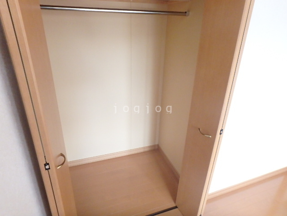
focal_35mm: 21
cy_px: 108
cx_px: 144
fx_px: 174
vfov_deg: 63.4
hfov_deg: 79.0
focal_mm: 3.7
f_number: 3.5
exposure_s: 1/20
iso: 800
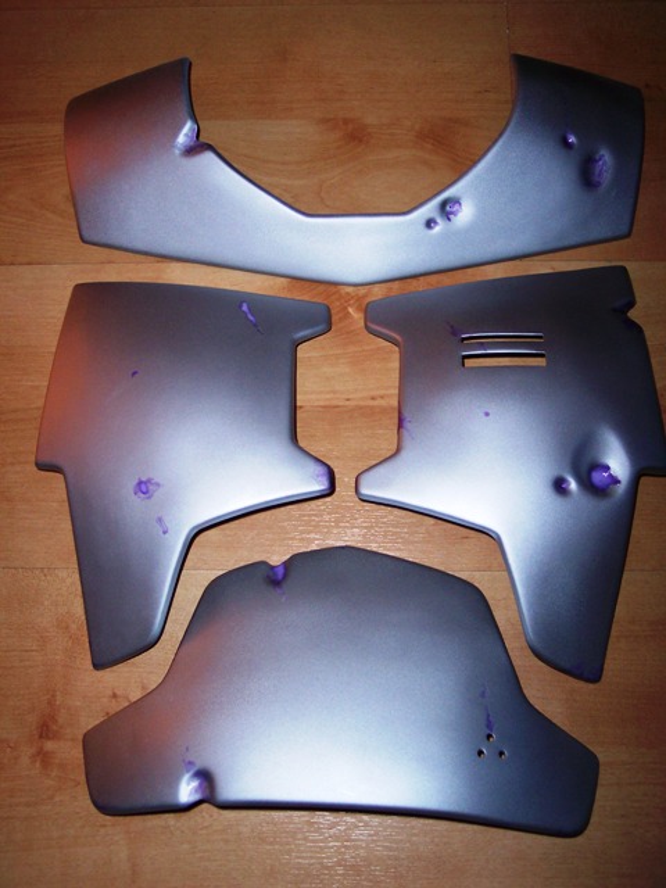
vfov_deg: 49.0
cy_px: 444
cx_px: 333
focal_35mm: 38
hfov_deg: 37.7
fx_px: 975
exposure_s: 1/30
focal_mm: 8
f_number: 2.8
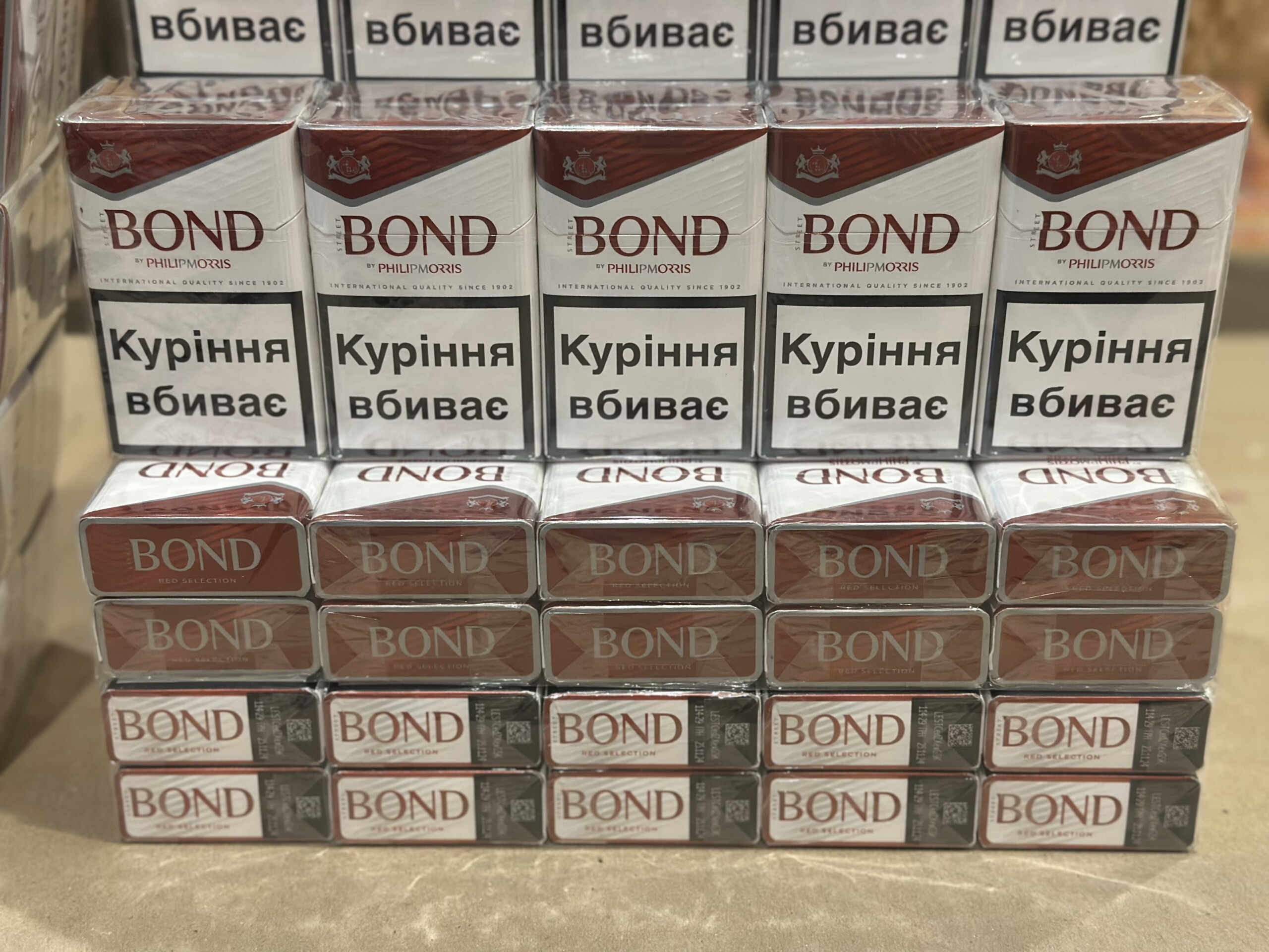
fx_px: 1760
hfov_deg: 39.7
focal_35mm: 48
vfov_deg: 30.3
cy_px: 476
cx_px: 634
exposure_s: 1/60
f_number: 1.78
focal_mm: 6.86
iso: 400
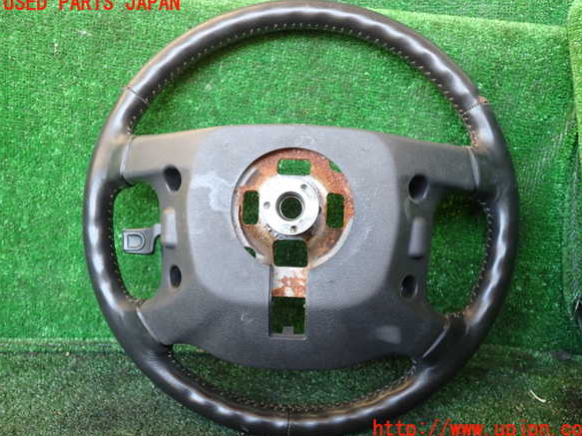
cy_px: 216
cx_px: 299
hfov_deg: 58.4
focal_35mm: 31
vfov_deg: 45.4
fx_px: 521
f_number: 2.3
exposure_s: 1/40
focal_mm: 5.4
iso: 200
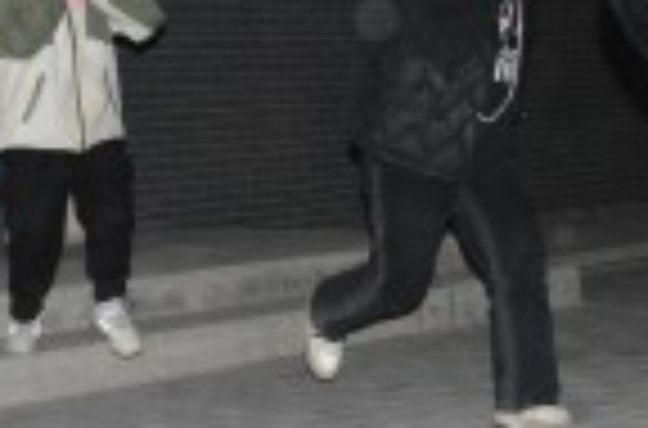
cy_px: 47
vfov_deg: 13.5
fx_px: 1794
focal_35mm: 100
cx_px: 207
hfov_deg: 20.4
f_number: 4
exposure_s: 1/60
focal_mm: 24
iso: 3200
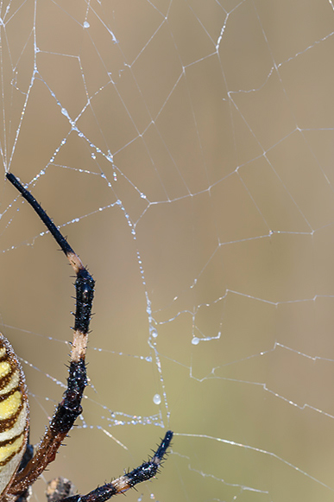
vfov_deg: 5.3
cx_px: -20
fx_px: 5389
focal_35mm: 387
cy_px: 512
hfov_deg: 3.5
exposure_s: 1/50
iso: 100
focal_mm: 180
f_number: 16
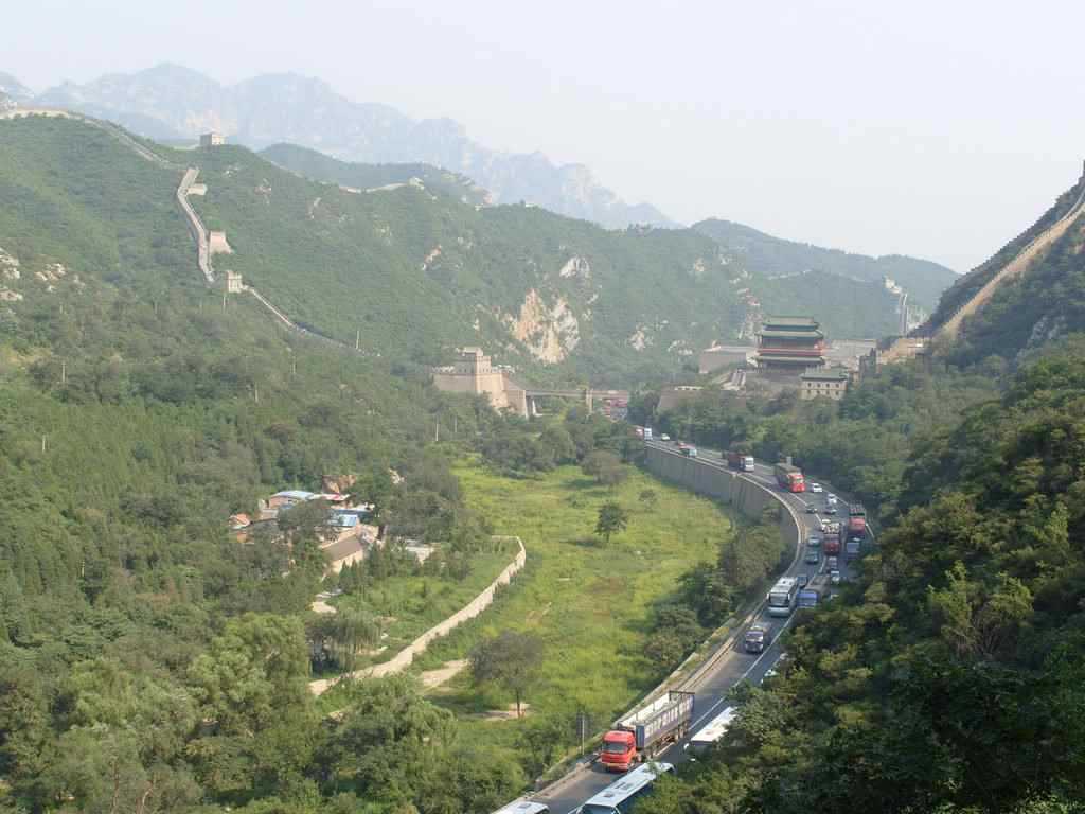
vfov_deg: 29.1
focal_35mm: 50
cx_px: 542
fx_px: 1567
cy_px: 407
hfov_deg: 38.2
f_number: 5.2
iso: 80
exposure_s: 1/250
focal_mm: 11.1
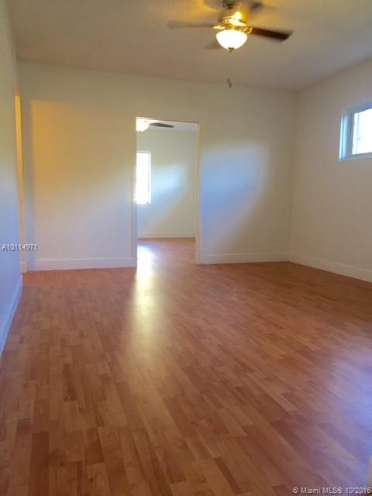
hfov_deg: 48.2
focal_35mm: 29
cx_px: 186
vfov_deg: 61.7
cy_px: 248
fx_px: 416
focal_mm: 4.15
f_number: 2.2
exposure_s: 1/30
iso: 100
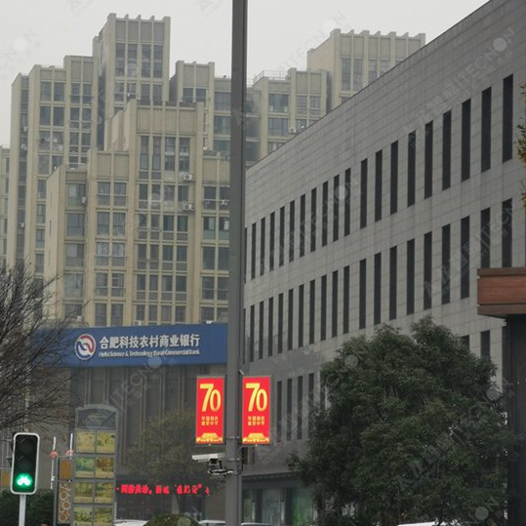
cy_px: 191
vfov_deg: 12.0
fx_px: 2510
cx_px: 206
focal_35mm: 146
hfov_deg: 12.0
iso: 50
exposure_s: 1/176
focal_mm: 7.48
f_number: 2.4
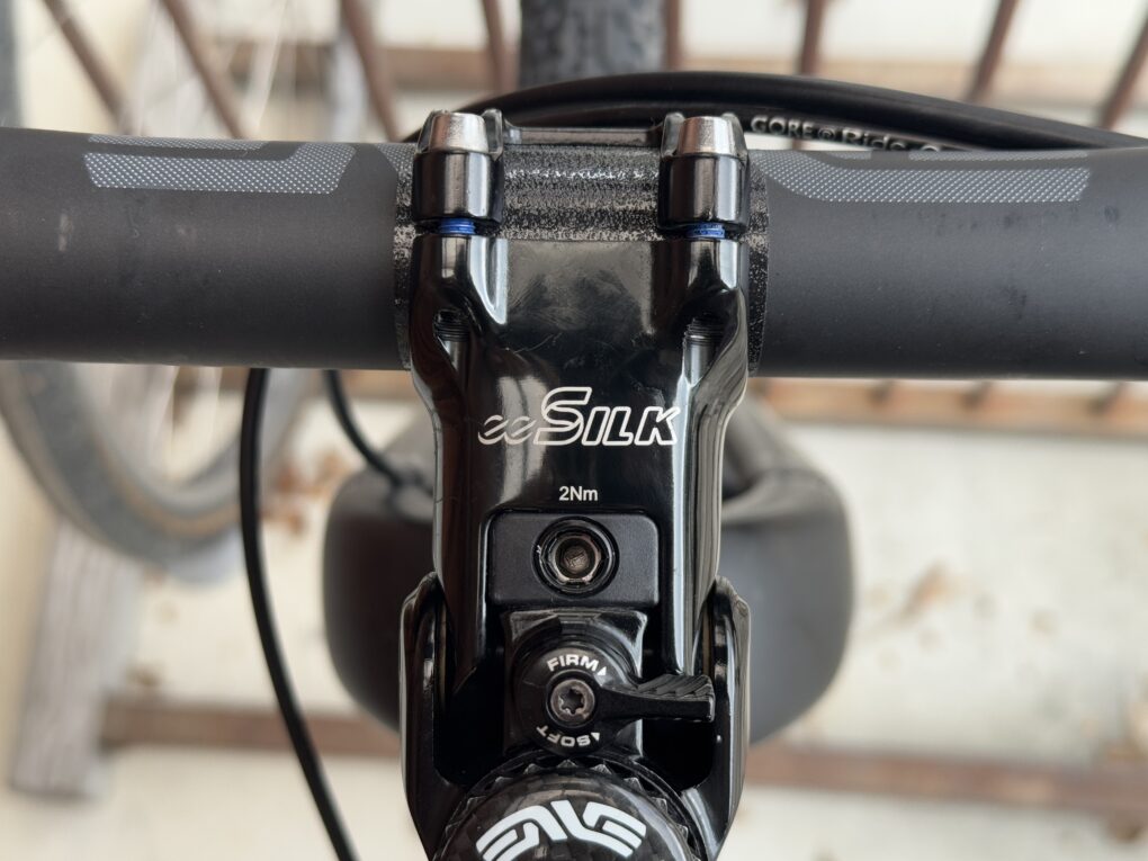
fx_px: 1592
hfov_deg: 39.7
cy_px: 430
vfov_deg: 30.3
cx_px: 574
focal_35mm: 48
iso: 80
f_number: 1.78
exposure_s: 1/135
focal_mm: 6.76
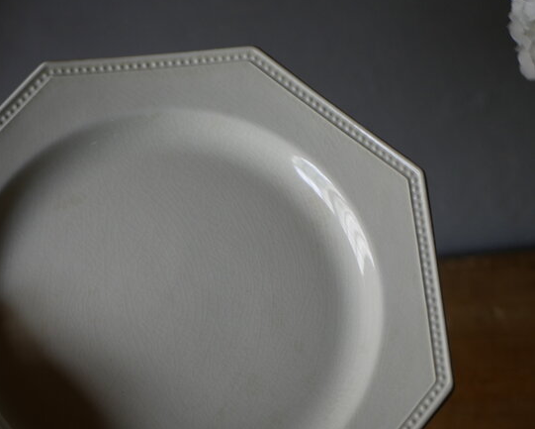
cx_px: 114
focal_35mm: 77
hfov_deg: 24.4
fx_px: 1219
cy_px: 303
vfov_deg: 19.8
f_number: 1.7
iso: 250
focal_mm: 25
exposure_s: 1/125
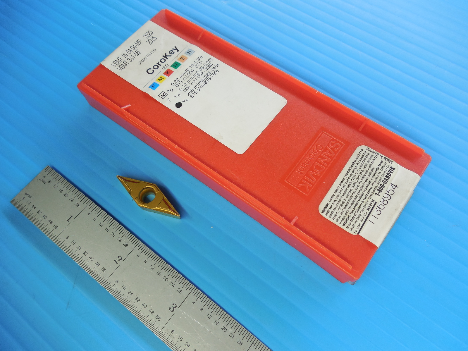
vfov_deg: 54.9
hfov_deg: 69.4
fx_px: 338
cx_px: 234
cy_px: 176
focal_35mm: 25
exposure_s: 1/200
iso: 125
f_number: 3.3
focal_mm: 4.5
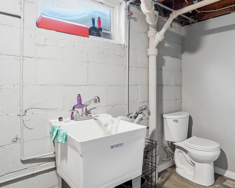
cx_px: 159
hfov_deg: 70.2
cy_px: 87
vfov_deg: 60.8
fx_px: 160
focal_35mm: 23
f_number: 4
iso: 100
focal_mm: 10
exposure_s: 1/50
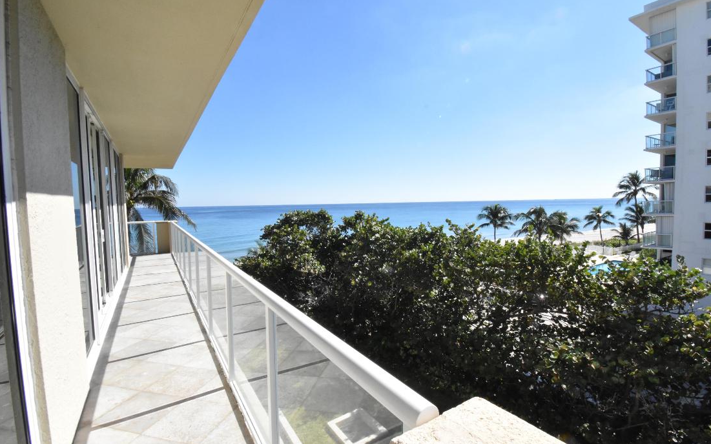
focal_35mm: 16
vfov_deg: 71.2
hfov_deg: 97.8
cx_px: 358
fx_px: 310
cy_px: 225
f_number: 22
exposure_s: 1/640
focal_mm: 10
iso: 2500
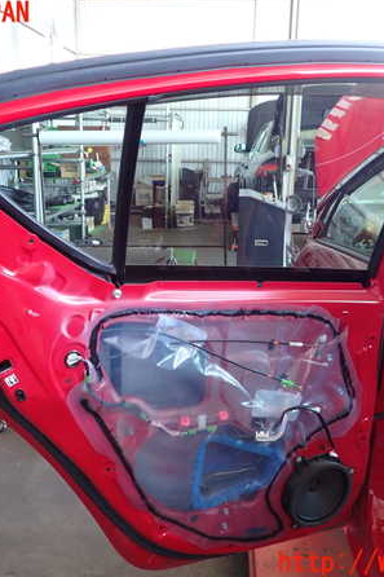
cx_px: 182
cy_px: 288
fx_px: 560
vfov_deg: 54.5
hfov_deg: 37.8
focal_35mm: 35
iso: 200
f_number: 2
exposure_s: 1/40
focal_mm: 4.5
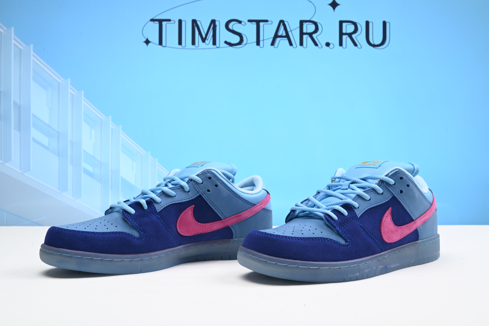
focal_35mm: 38
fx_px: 516
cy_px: 163
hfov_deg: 50.7
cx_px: 244
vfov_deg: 35.1
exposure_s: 1/2
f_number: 16
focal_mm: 38
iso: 100
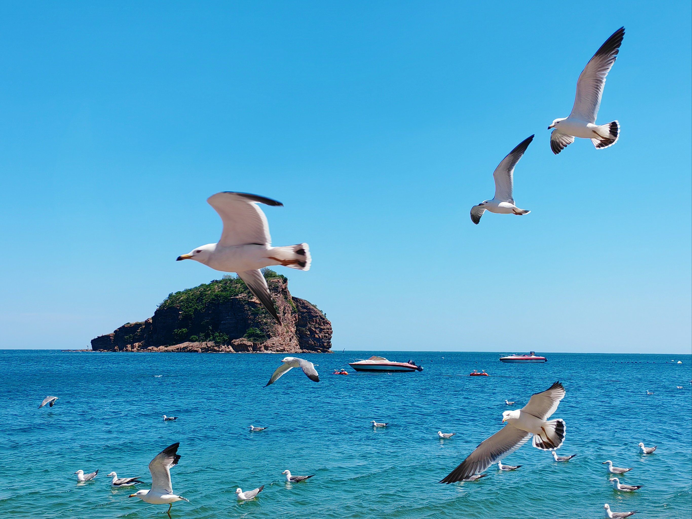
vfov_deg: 29.1
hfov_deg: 38.2
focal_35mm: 50
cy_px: 260
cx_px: 346
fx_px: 999
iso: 50
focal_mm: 6.12
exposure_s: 1/909
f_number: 1.9
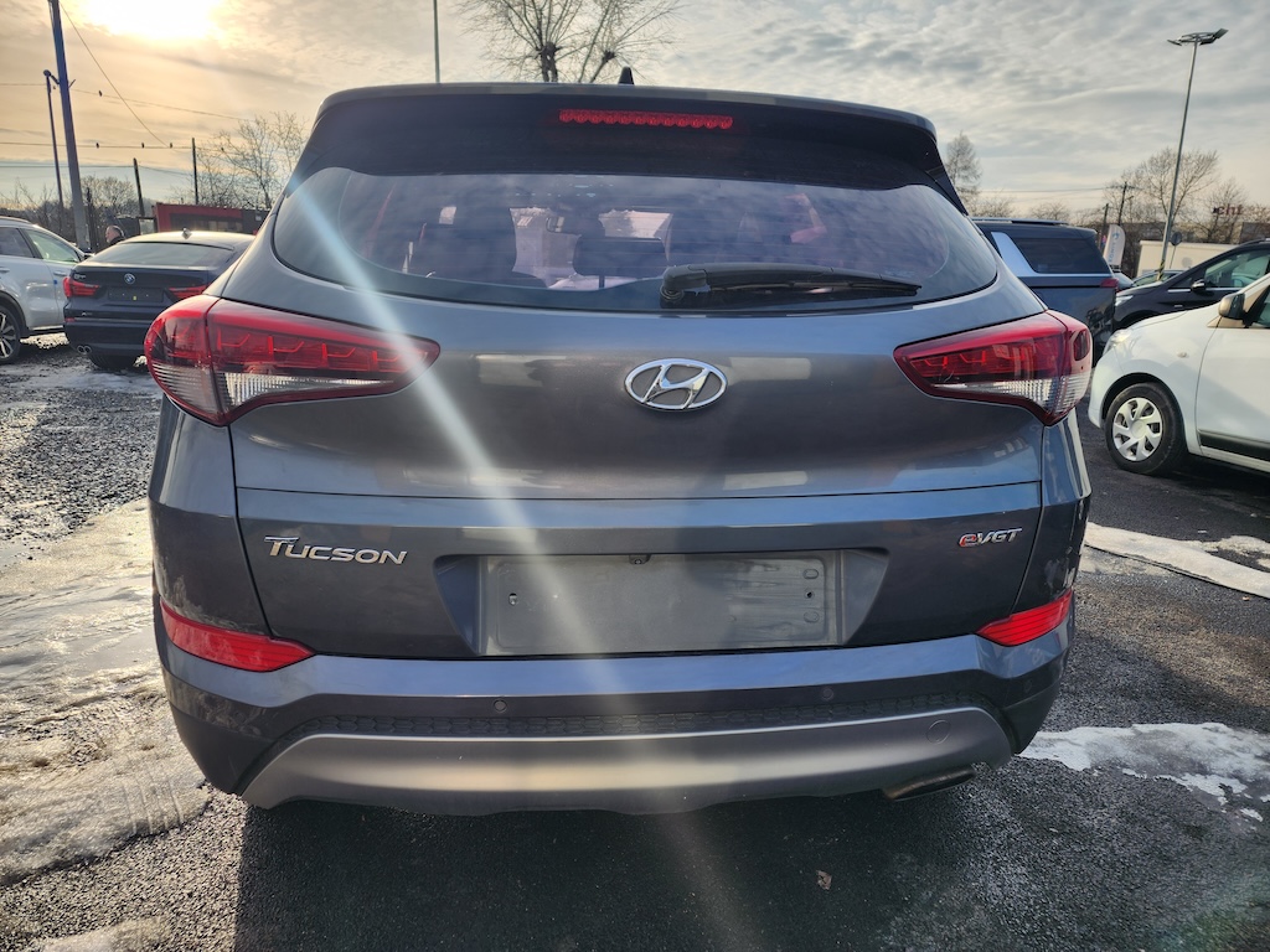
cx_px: 635
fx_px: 844
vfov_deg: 58.9
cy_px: 476
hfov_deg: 73.9
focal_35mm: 23
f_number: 1.8
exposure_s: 1/397
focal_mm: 6.4
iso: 12
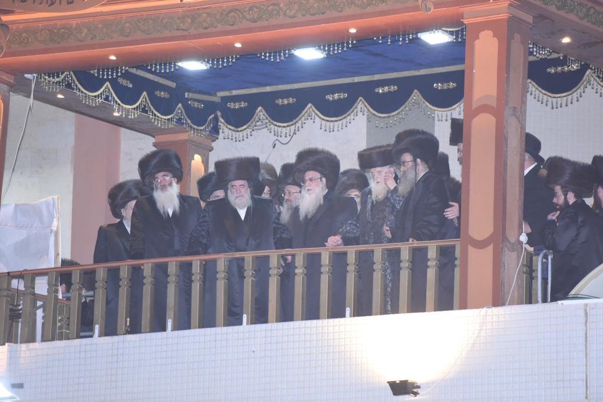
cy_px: 201
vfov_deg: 6.9
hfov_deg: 10.3
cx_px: 302
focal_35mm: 200
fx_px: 3350
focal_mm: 200
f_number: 3.2
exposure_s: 1/200
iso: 4000
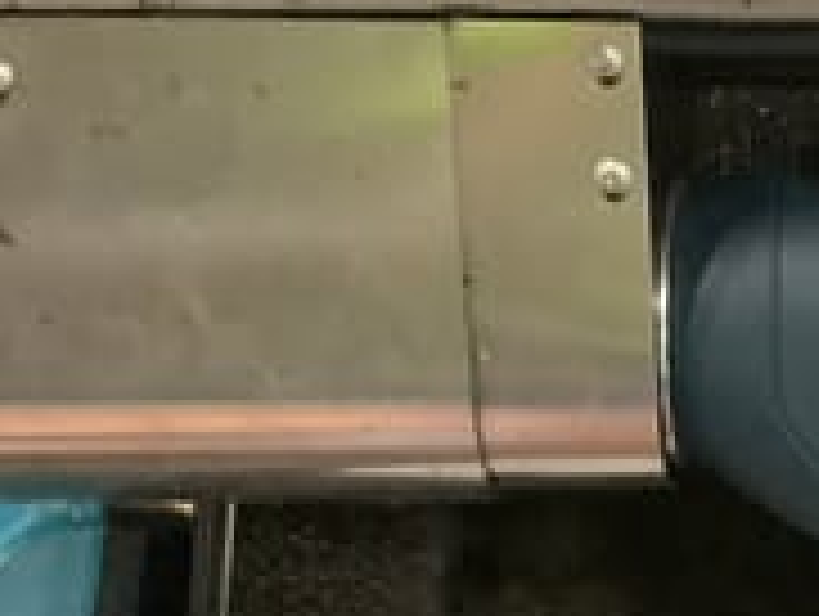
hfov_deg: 21.0
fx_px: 2014
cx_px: 1048
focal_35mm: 85
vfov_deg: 17.4
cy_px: 339
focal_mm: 3.3
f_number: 2.4
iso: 500
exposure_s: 1/25
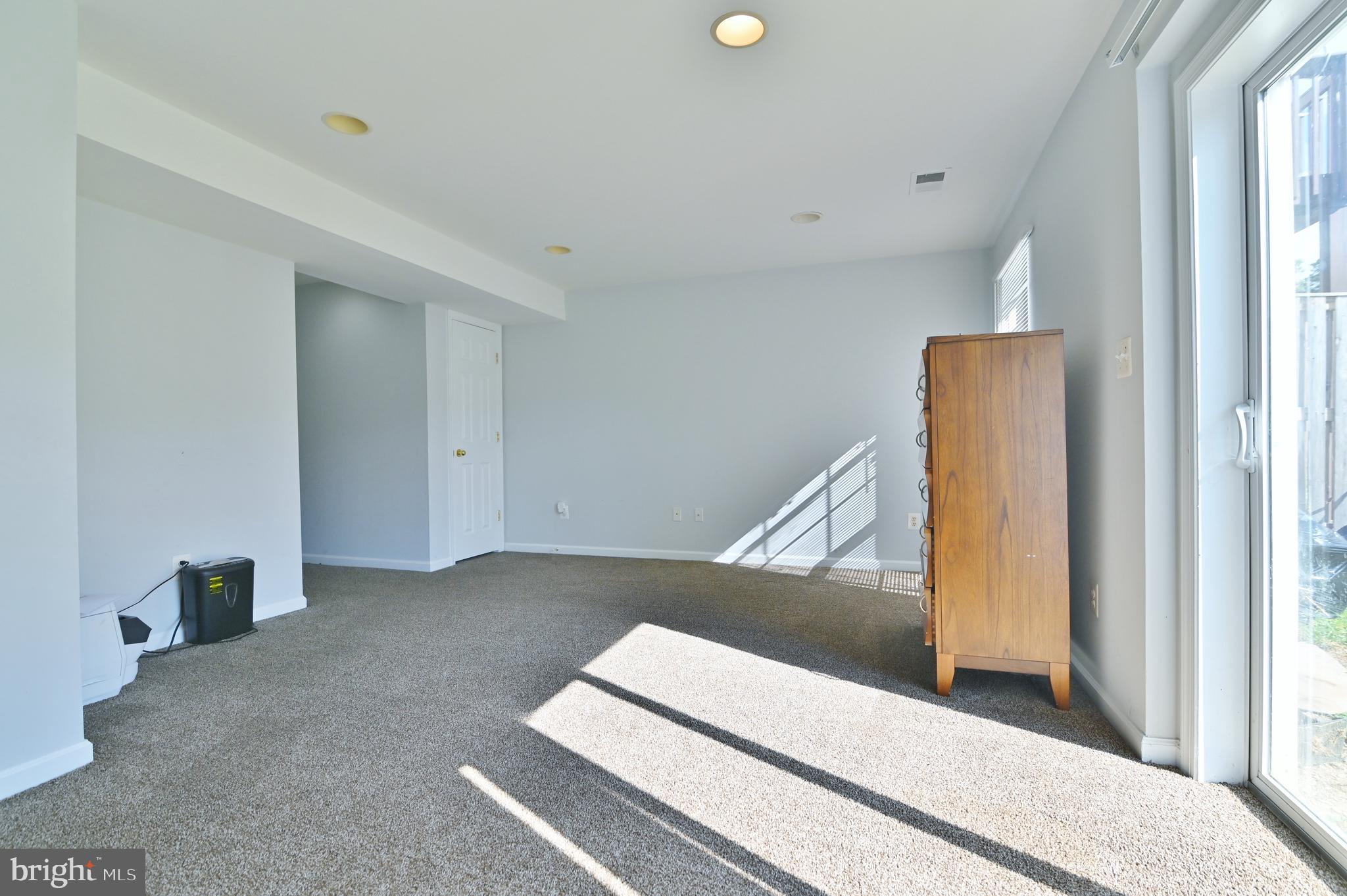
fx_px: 598
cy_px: 448
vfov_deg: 73.7
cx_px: 674
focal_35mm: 16
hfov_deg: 96.8
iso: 200
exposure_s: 1/250
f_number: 5.6
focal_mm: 16
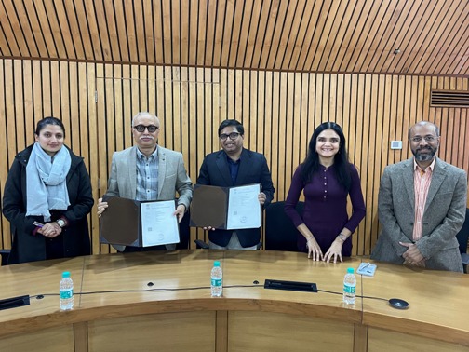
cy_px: 176
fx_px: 352
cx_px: 234
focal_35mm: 26
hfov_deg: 67.3
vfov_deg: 53.1
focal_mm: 4.2
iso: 500
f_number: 1.6
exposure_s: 1/50
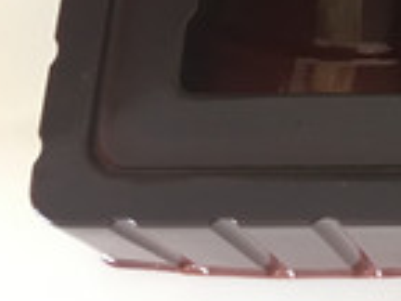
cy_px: -93
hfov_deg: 17.2
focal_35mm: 101
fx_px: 1170
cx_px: 638
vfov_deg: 14.1
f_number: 2.2
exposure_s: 1/33
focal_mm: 4.15
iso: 100
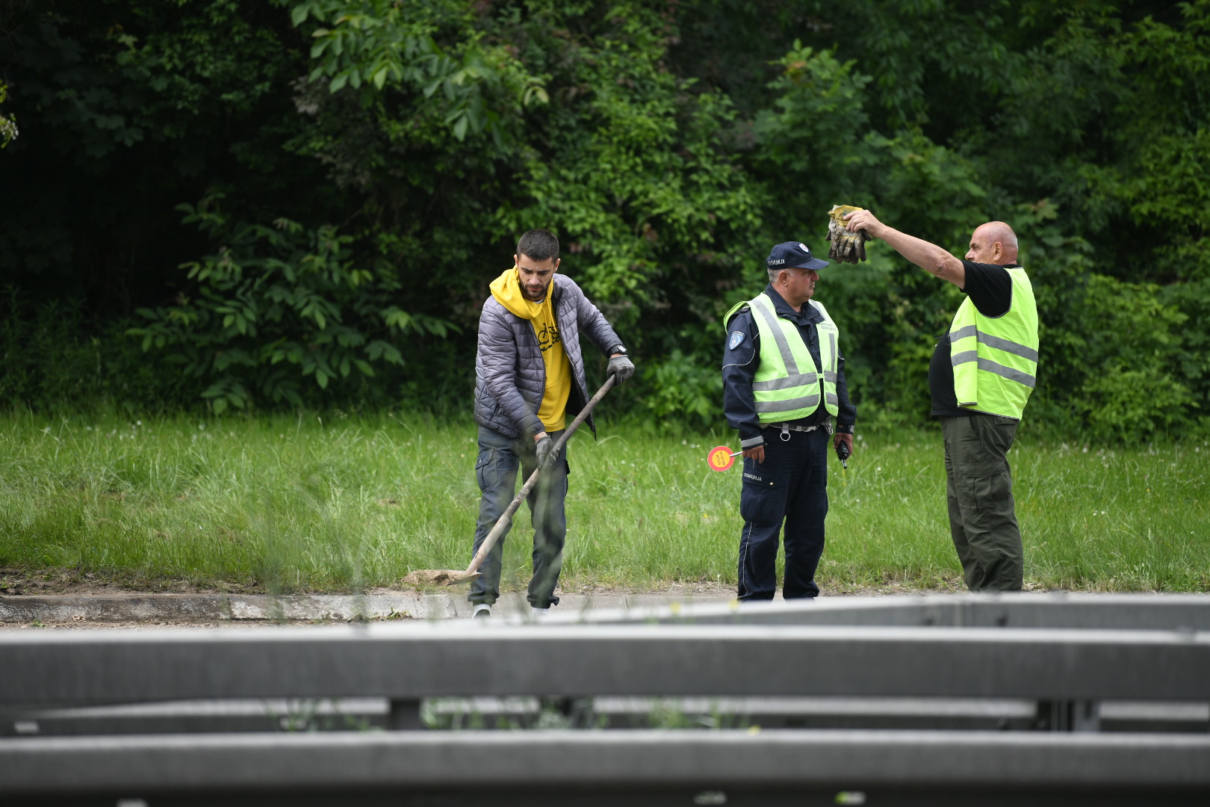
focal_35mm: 200
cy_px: 404
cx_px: 605
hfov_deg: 10.3
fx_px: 6722
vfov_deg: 6.9
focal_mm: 200
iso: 800
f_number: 2.8
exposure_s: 1/5000
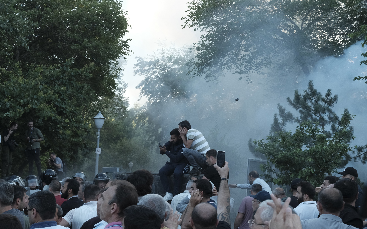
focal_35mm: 50
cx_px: 183
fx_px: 500
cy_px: 115
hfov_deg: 40.3
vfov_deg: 25.8
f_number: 5
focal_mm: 32.9
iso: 2500
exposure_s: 1/640
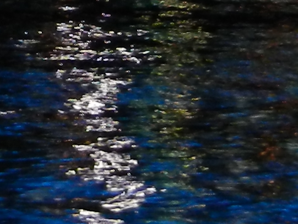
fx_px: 2101
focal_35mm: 244
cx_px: 66
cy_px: -118
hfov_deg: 8.1
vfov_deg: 6.0
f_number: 3.8
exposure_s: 1/15
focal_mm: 5.9
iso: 360
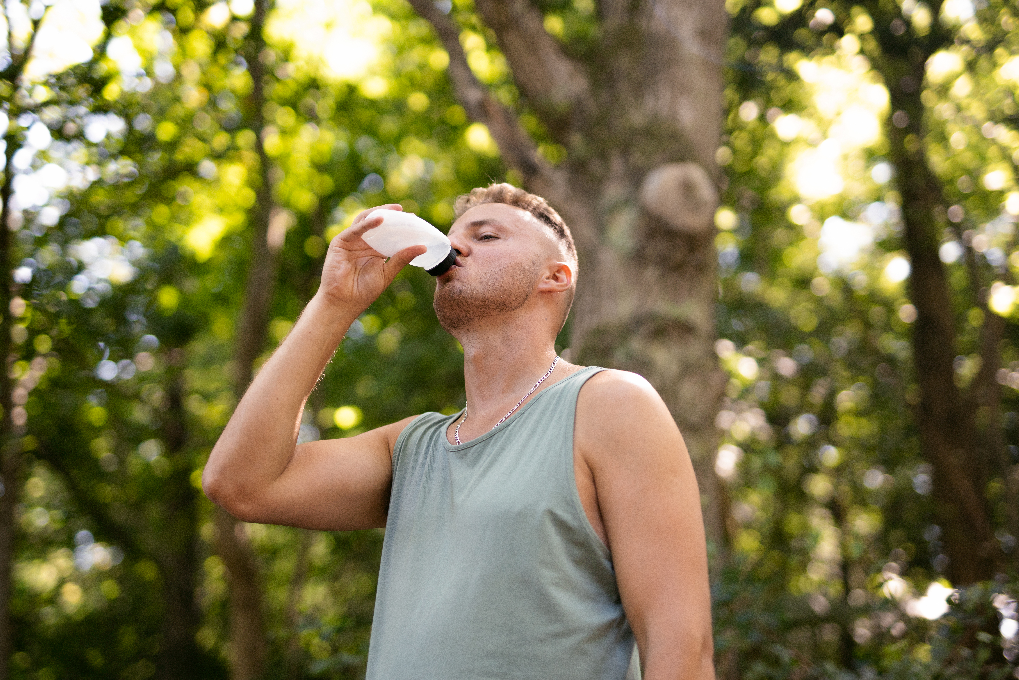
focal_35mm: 50
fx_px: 1415
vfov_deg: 27.0
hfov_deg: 39.6
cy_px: 340
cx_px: 510
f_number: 1.6
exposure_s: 1/1250
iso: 640
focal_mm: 50
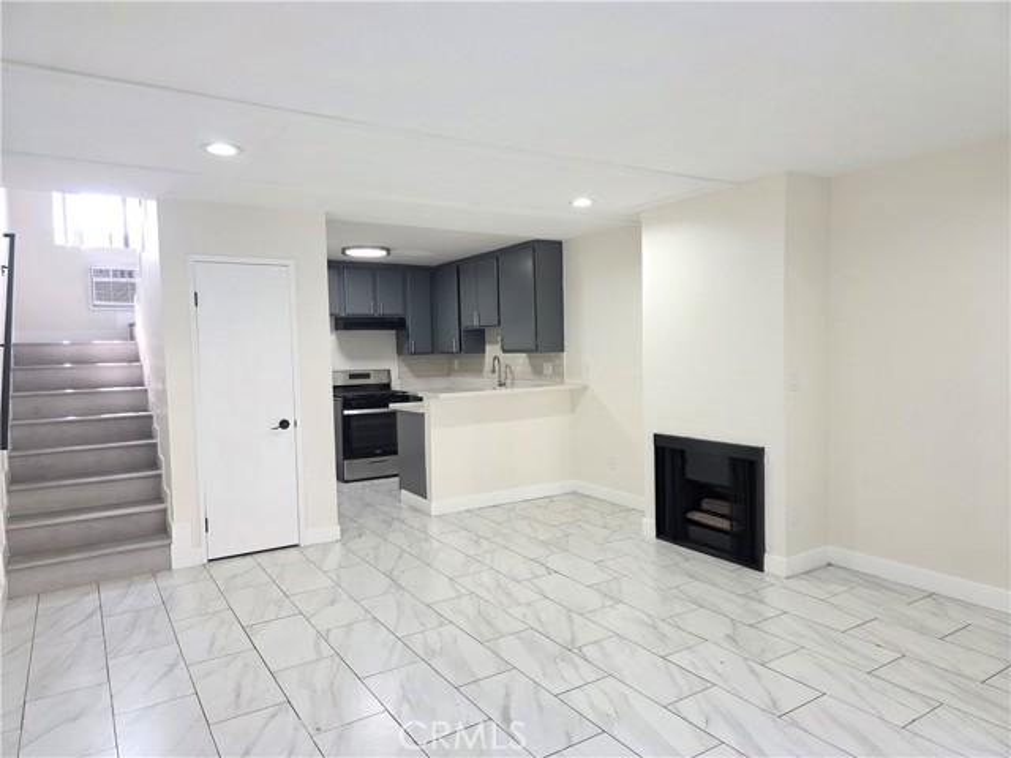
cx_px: 506
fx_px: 672
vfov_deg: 58.9
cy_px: 379
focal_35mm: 23
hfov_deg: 73.9
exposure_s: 1/120
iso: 200
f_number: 1.7
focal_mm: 6.3
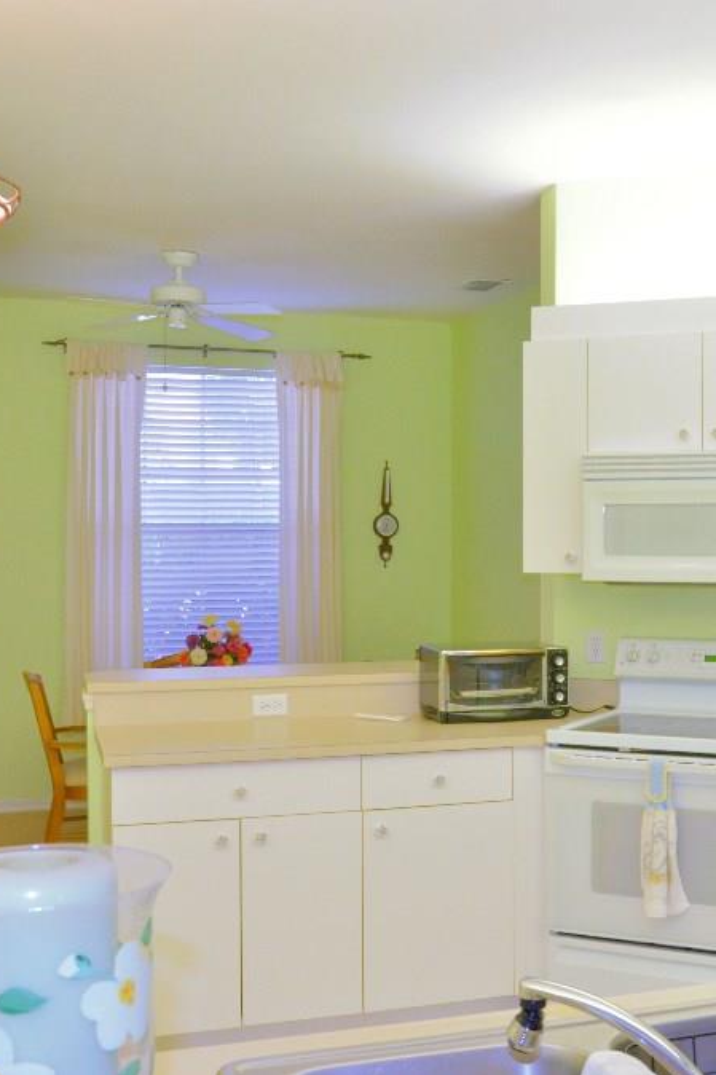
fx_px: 1425
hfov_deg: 27.5
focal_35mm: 48
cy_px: 539
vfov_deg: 41.3
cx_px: 590
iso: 2500
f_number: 8
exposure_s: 1/100
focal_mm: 21
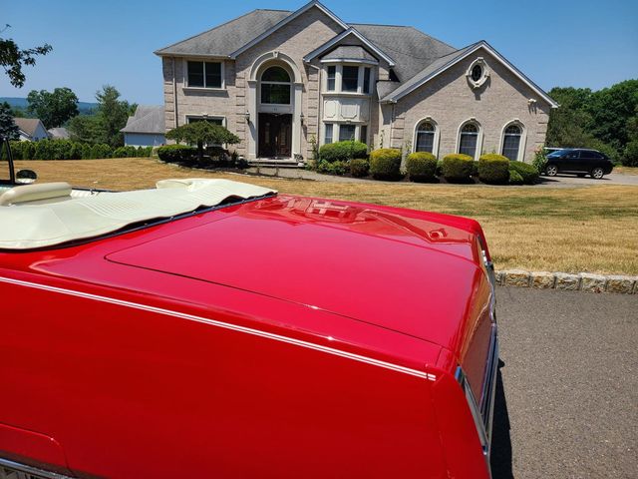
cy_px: 240
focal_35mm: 26
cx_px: 319
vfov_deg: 53.1
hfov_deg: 67.3
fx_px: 479
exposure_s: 1/2985
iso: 40
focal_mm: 5.4
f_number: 1.8
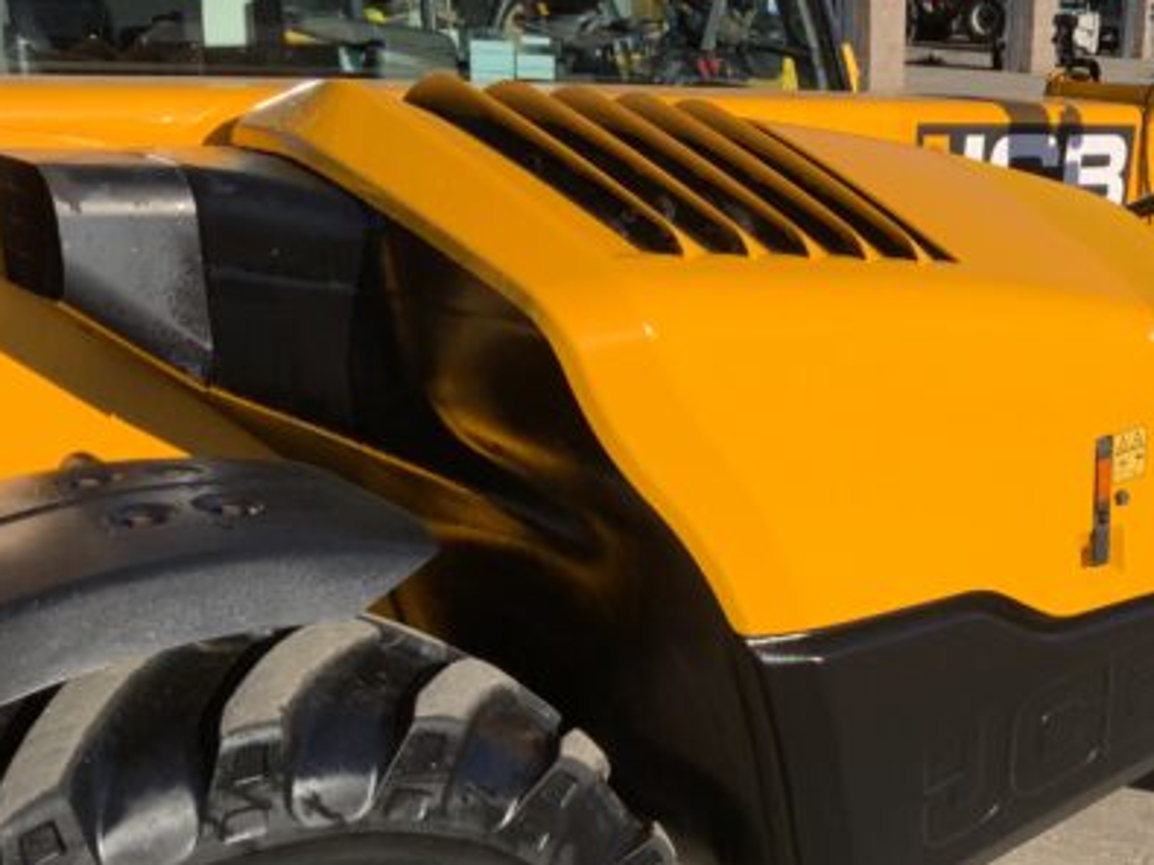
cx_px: 923
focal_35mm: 47
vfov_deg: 30.8
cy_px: 529
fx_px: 1566
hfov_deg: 38.9
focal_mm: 3
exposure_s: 1/1730
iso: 16
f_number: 1.8
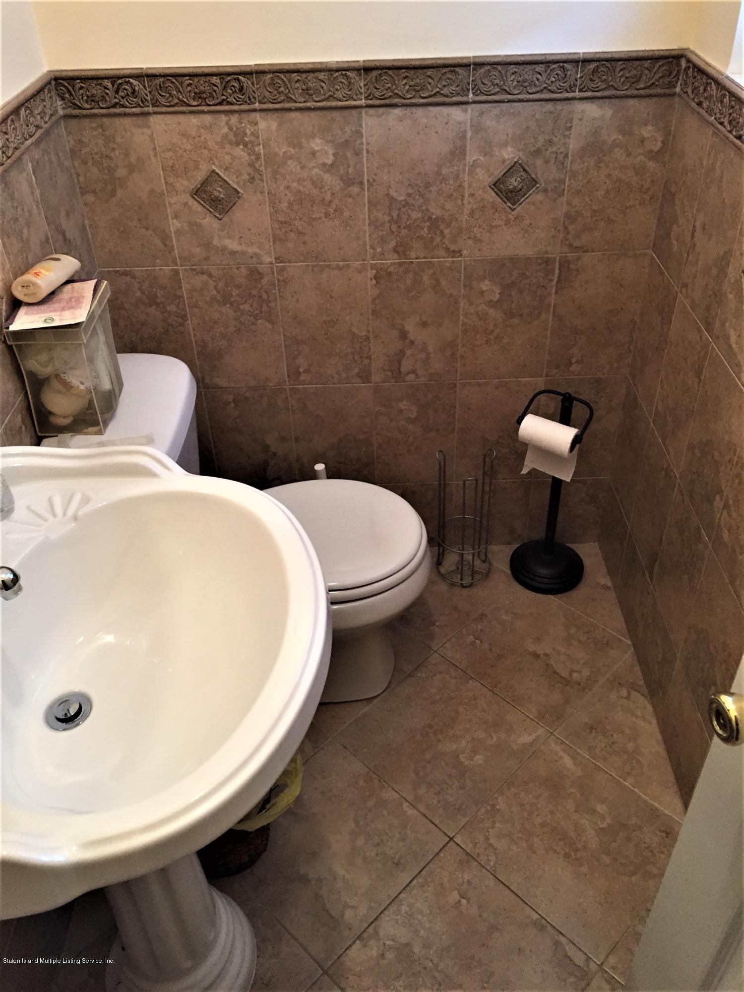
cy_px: 496
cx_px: 372
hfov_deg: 48.2
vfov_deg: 61.7
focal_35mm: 29
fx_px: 831
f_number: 2.2
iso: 125
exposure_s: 1/30
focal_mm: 4.15
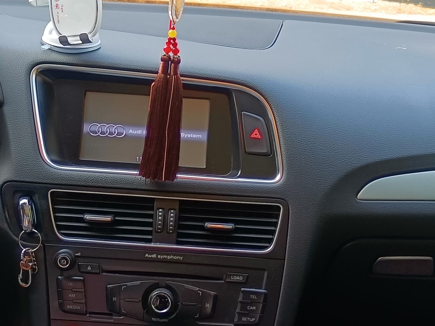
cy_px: 191
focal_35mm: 69
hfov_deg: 28.0
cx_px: 153
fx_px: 867
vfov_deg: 21.3
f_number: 1.9
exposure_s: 1/100
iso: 197
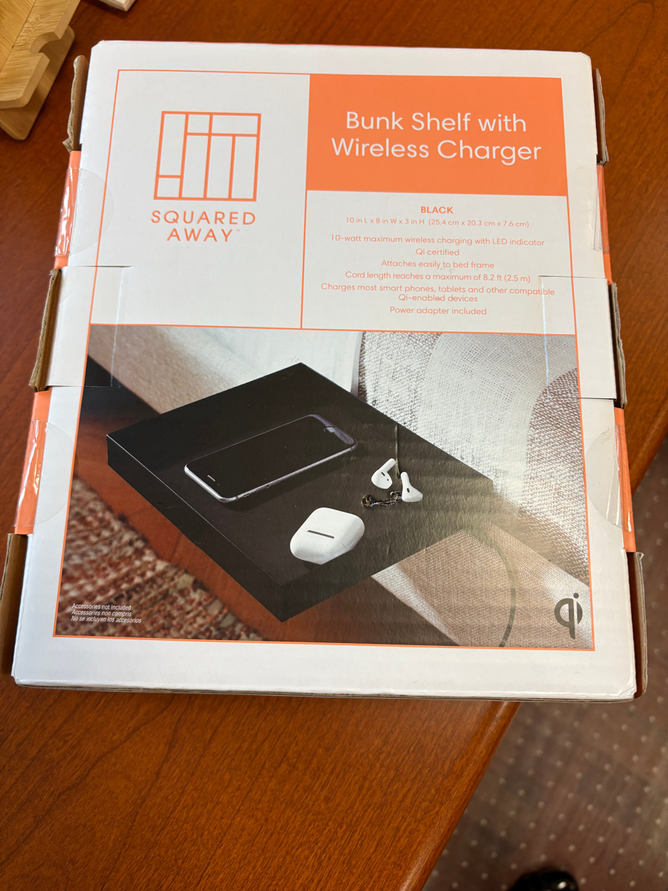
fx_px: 669
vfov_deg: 67.3
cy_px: 446
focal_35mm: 26
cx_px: 334
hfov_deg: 53.1
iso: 125
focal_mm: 5.96
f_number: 1.6
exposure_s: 1/120
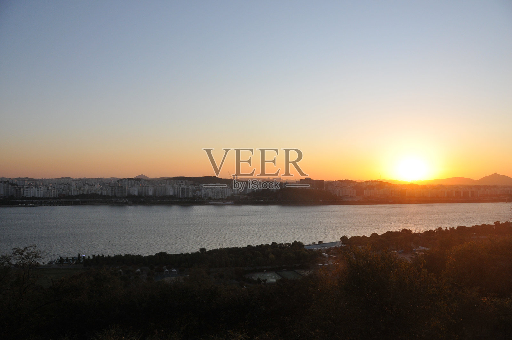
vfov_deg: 47.8
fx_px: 384
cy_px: 170
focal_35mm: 27
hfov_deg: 67.4
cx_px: 256
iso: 640
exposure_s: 1/800
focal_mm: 18
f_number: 6.3
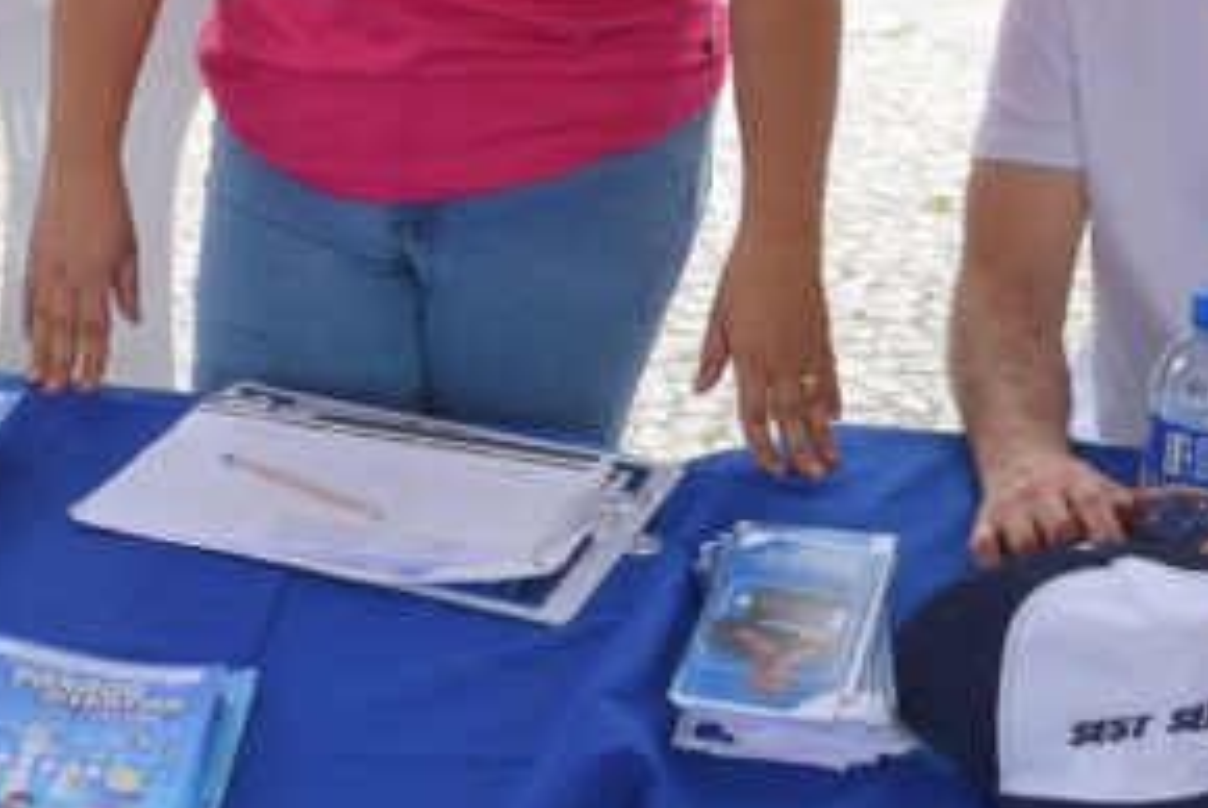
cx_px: 612
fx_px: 2318
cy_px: -15
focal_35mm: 69
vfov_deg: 19.2
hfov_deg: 29.2
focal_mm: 18
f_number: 8
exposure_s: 1/250
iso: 400
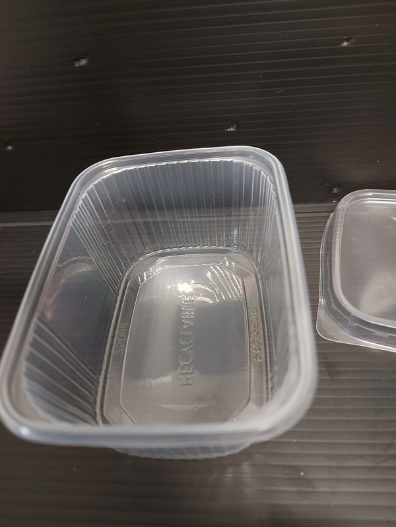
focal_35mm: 24
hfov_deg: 56.8
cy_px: 264
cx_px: 198
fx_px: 366
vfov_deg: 71.6
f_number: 1.8
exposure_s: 1/25
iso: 500
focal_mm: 5.23
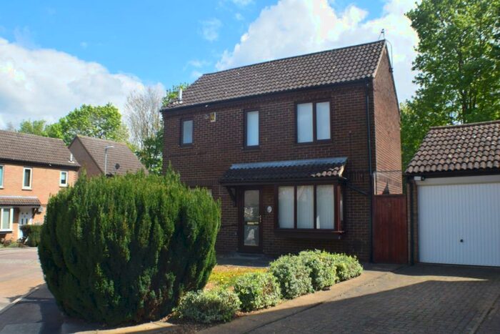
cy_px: 167
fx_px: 500
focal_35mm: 36
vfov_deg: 36.9
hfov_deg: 53.1
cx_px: 250
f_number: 11
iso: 400
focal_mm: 24
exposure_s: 1/320
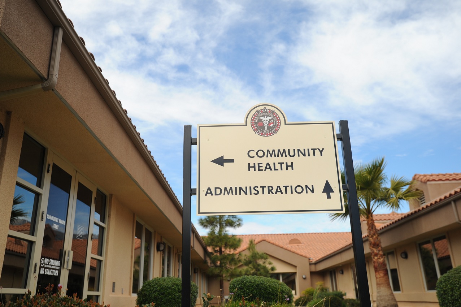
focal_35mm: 32
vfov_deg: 41.1
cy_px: 154
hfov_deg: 58.7
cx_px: 230
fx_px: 410
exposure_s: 1/2000
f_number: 4
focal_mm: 32
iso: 400
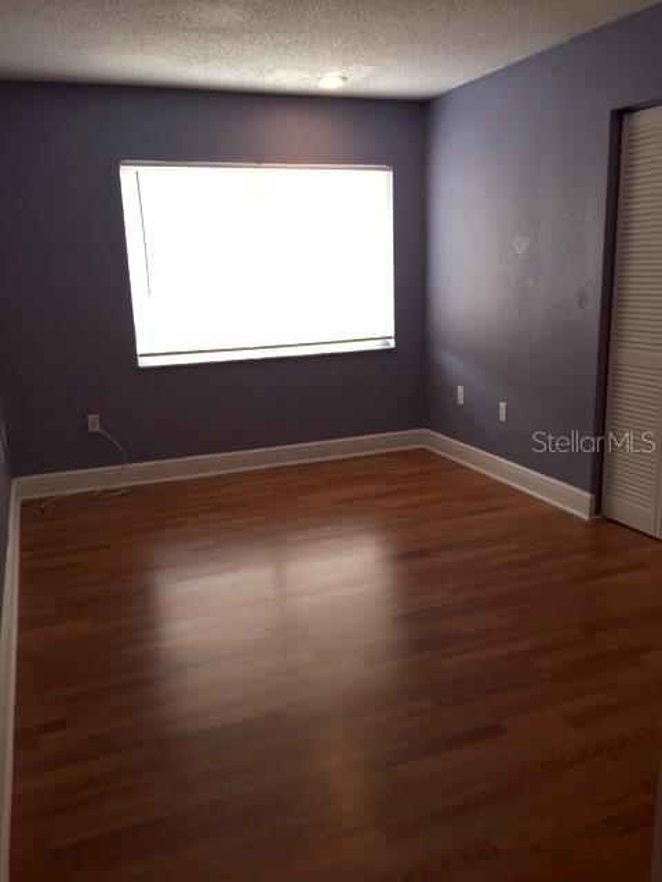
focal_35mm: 29
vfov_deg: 61.7
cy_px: 441
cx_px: 331
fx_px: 739
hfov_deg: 48.2
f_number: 2.2
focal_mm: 4.15
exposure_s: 1/60
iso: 32
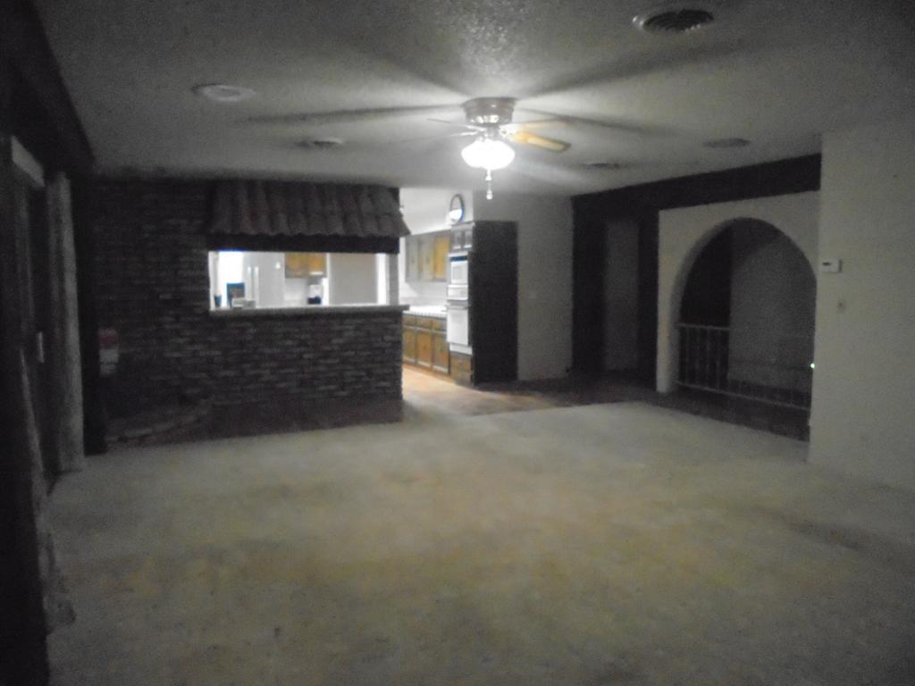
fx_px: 687
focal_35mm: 26
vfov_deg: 53.1
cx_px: 458
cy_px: 343
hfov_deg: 67.3
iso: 1600
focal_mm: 4.6
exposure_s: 1/50
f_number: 3.5
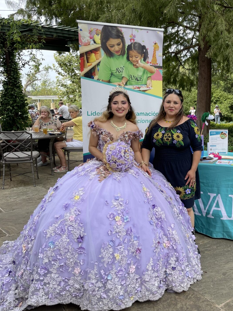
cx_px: 188
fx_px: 305
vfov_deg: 54.0
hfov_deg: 40.0
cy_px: 153
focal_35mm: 34
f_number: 1.6
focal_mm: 5.1
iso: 32
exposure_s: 1/759
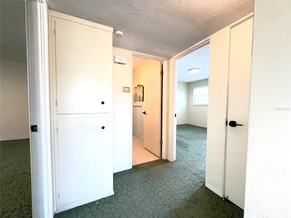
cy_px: 109
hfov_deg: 102.1
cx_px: 146
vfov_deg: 85.7
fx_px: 118
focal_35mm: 14
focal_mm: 2.22
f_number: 2.2
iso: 400
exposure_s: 1/120
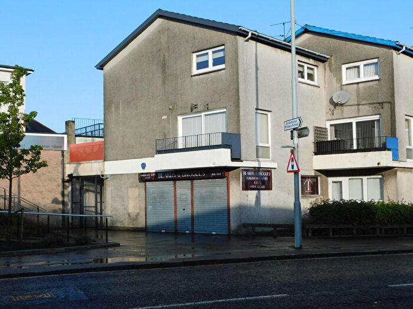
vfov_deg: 32.2
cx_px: 206
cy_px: 154
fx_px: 537
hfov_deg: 42.1
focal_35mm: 45
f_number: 3.7
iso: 125
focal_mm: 8
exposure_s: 1/800
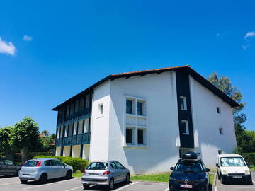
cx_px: 128
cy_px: 96
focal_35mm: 29
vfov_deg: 48.2
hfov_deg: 61.7
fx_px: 214
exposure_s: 1/1603
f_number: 2.2
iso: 25
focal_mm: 4.15
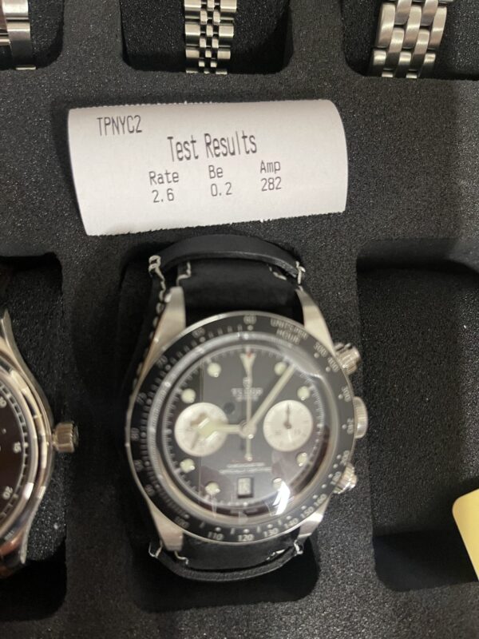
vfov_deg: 69.4
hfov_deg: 54.9
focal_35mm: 25
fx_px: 461
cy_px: 320
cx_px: 240
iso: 500
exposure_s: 1/40
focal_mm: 5.1
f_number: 1.6
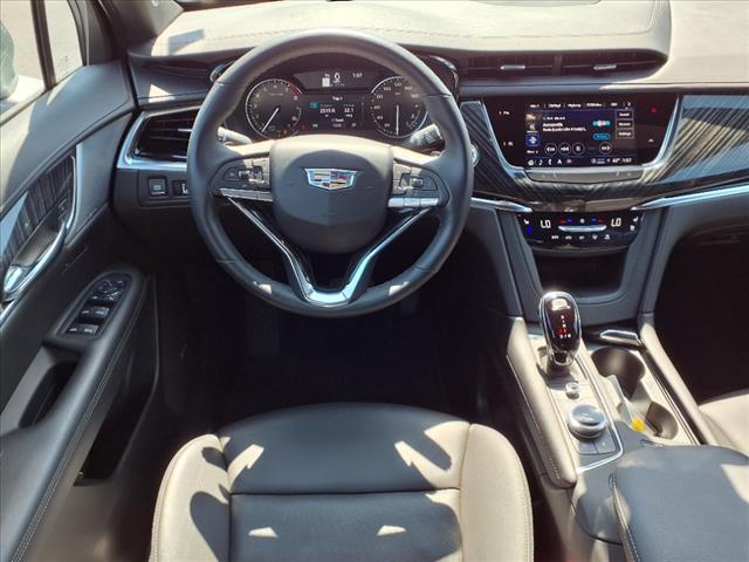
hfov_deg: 65.3
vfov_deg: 51.4
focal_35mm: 27
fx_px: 584
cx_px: 374
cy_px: 281
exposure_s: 1/120
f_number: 1.9
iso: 50
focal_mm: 3.58
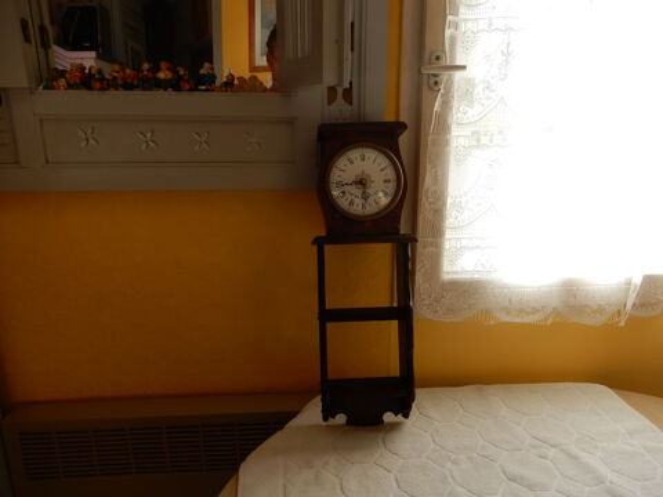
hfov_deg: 71.6
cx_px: 332
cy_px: 248
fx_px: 460
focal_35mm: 24
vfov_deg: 56.8
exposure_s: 1/125
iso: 80
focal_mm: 4.3
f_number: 3.4
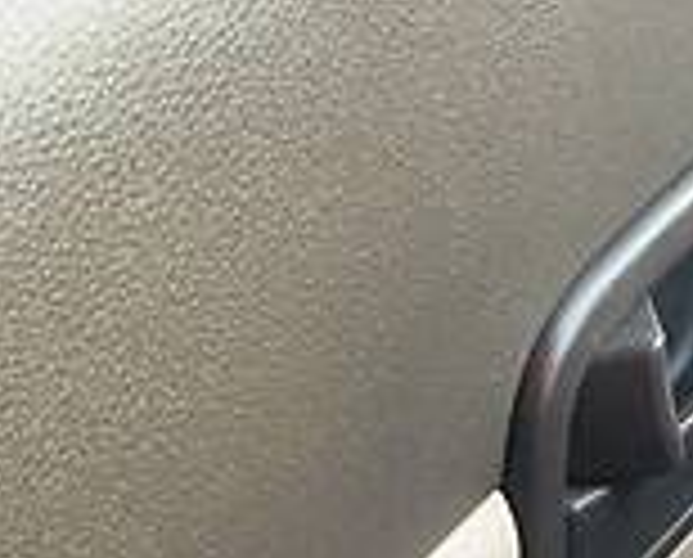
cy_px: 765
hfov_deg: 17.4
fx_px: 2262
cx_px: 490
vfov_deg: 13.5
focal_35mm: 110
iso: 250
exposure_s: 1/33
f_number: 2.2
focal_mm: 4.2
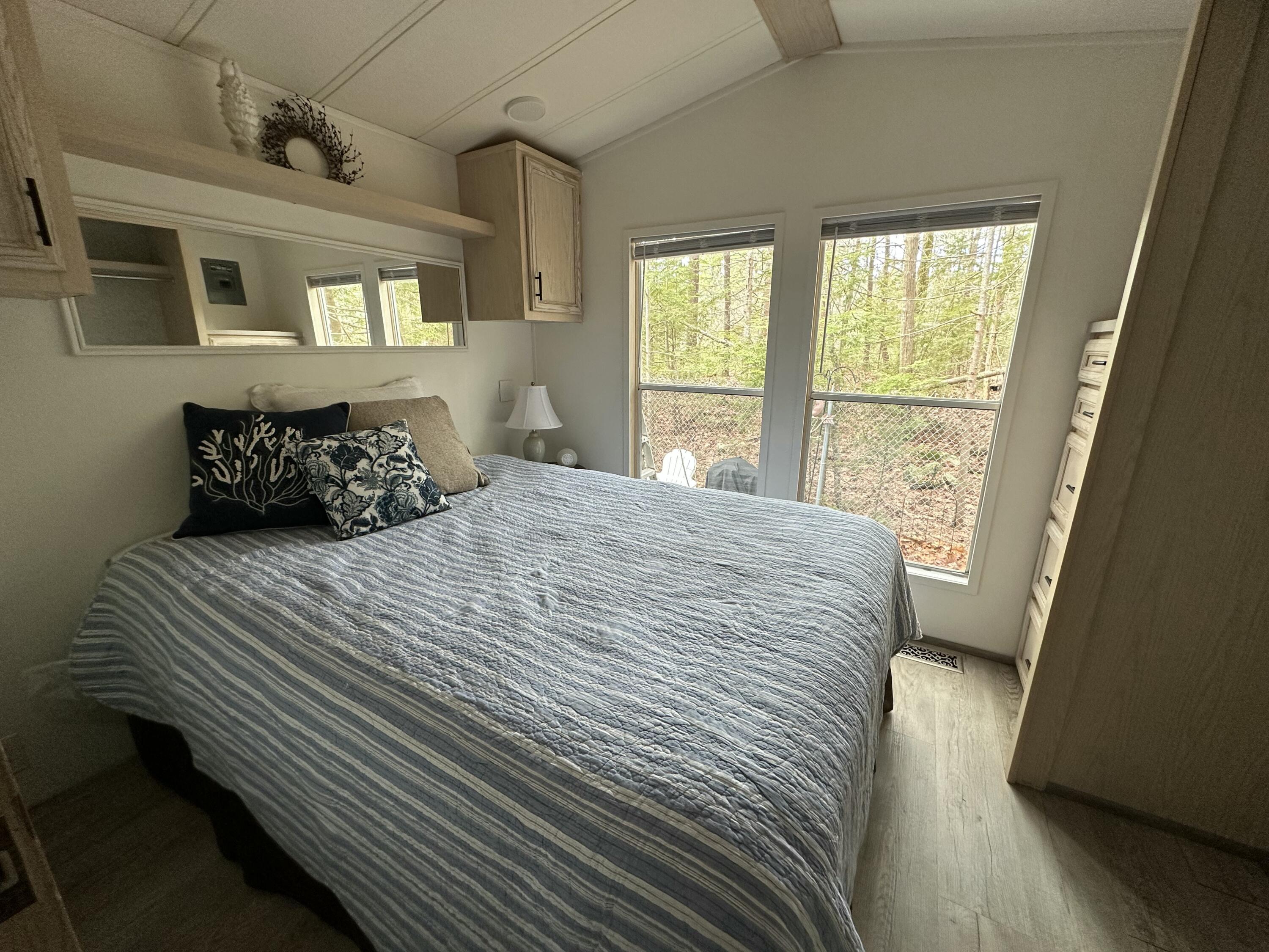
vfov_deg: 85.7
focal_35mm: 14
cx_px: 634
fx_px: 513
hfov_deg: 102.1
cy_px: 476
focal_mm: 2.22
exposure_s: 1/99
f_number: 2.2
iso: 160
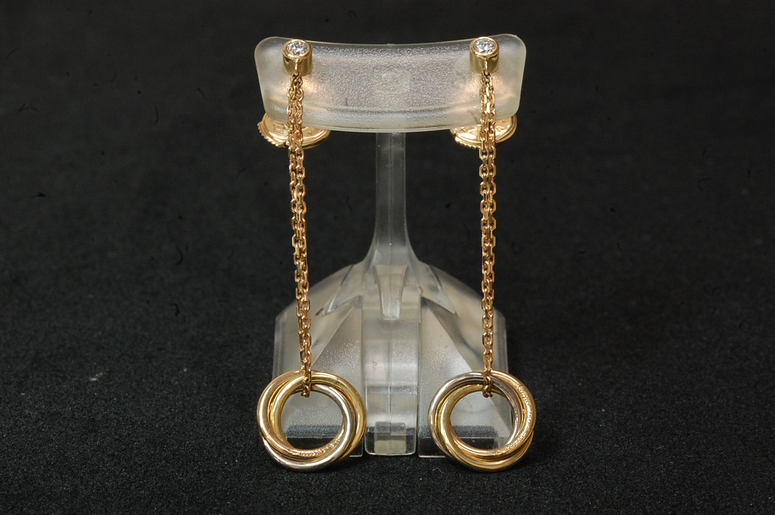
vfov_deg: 10.1
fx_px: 2904
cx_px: 388
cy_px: 258
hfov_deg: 15.2
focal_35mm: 135
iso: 800
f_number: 22
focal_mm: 90
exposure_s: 1/8
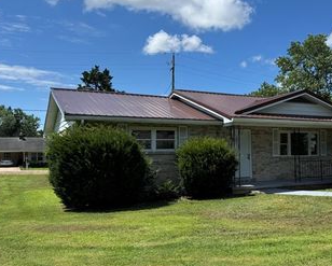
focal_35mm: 38
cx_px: 237
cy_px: 148
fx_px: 374
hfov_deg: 46.6
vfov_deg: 39.2
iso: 80
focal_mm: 6.76
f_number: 1.78
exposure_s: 1/4310
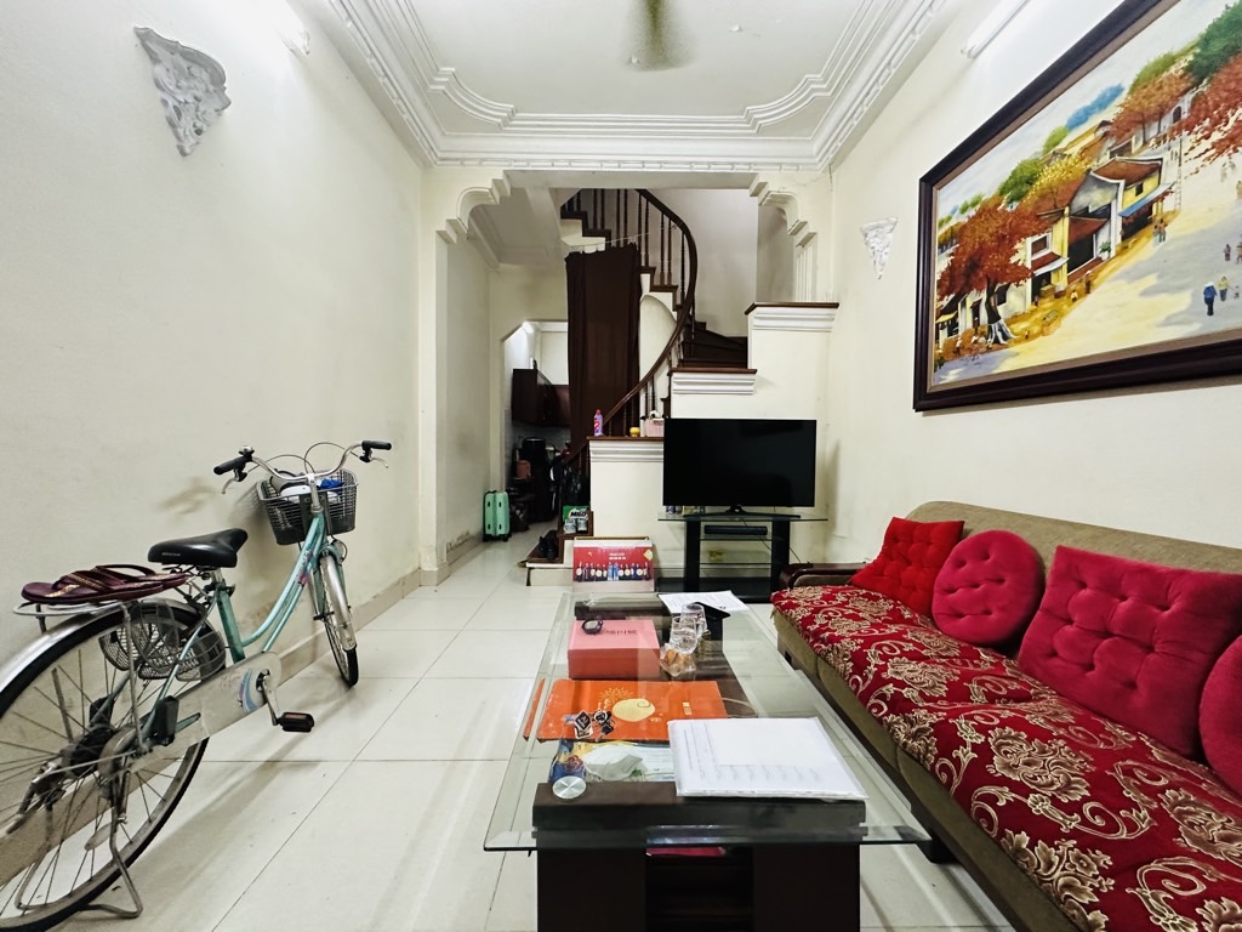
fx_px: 502
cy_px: 466
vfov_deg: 85.7
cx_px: 621
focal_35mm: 14
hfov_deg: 102.1
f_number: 2.2
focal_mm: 2.22
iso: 500
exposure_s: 1/50
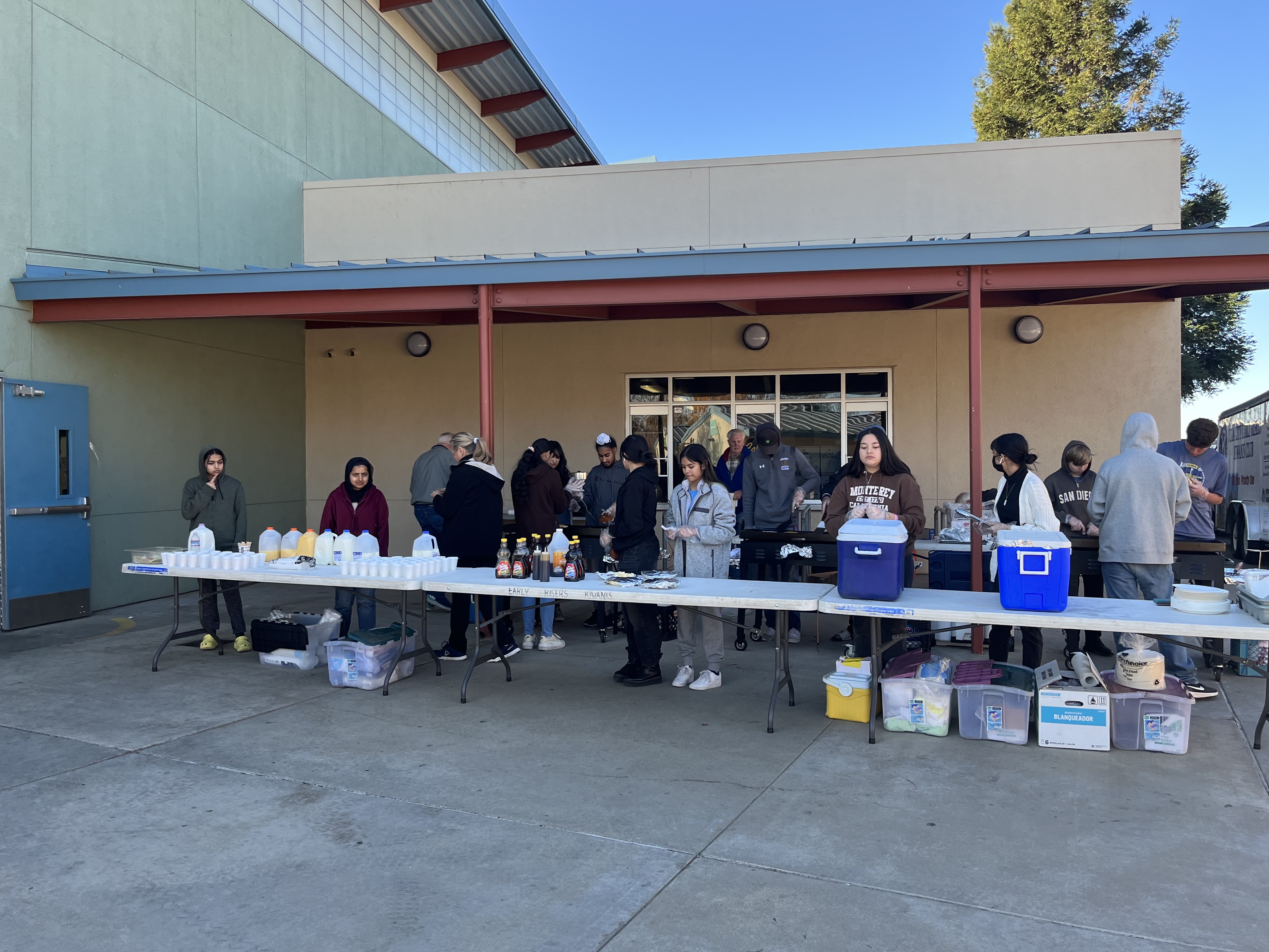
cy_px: 489
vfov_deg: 51.3
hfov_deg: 65.3
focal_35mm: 27
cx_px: 656
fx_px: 990
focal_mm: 5.1
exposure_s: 1/368
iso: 50
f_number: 1.6
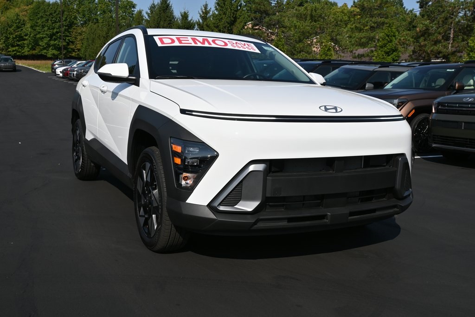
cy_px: 158
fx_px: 485
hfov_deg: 52.2
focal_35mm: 37
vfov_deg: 36.2
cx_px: 238
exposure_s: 1/500
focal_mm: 24.5
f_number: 8
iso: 100
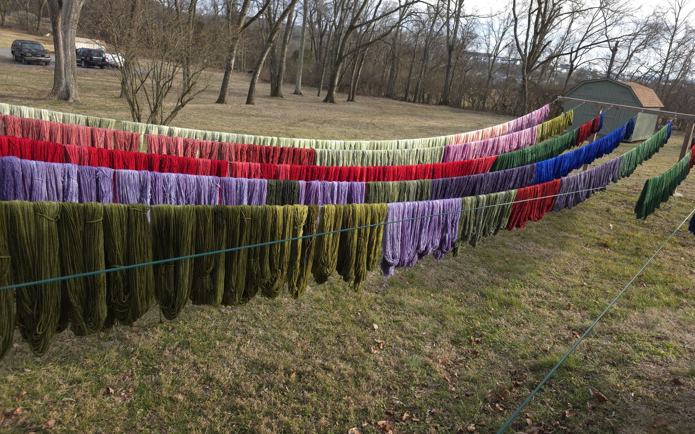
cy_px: 178
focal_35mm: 25
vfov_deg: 49.0
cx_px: 353
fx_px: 474
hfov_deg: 72.5
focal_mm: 6.3
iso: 12
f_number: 1.7
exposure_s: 1/120
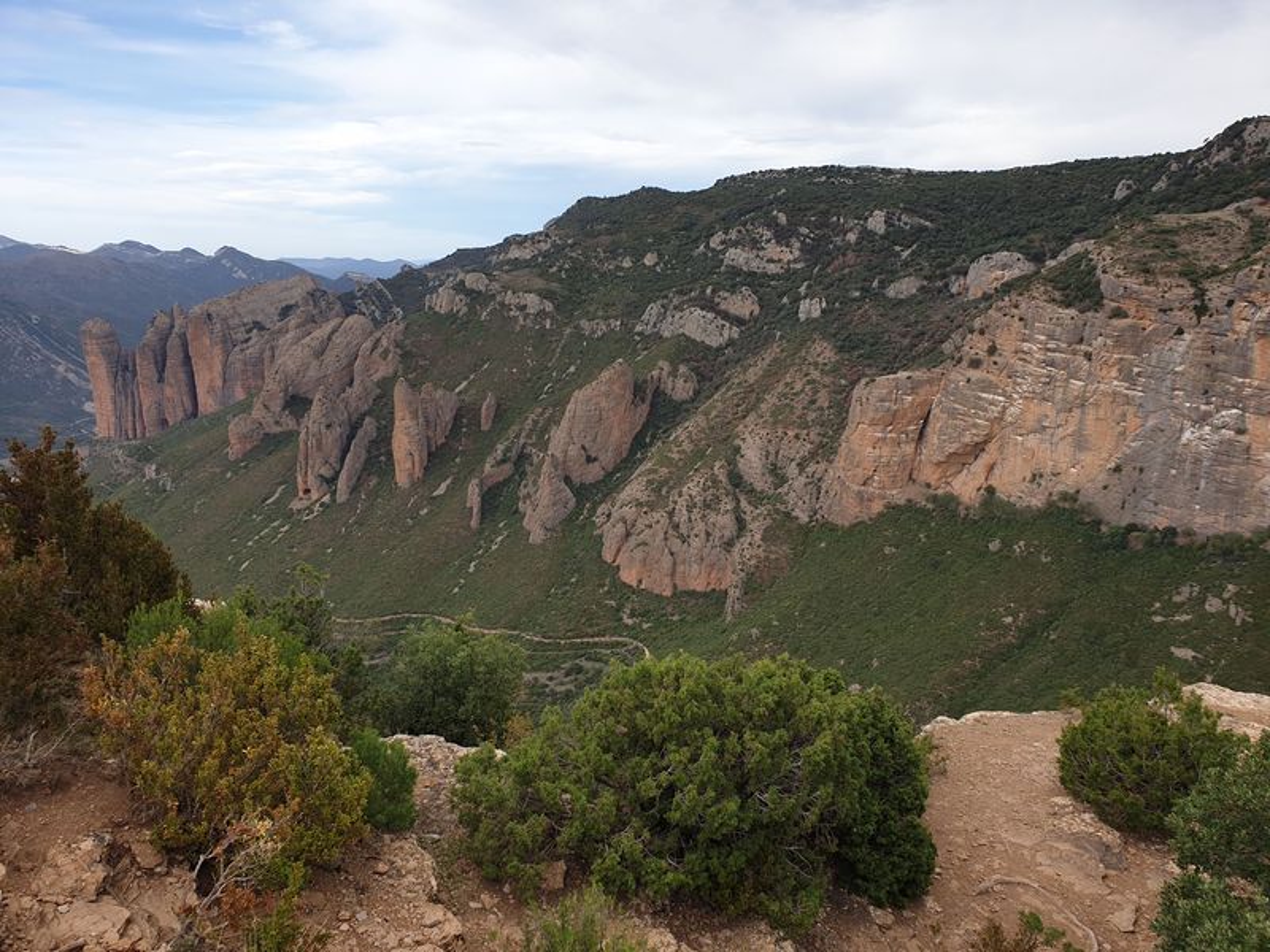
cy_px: 476
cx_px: 635
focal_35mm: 26
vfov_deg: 53.1
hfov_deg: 67.3
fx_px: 954
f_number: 2.4
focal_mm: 4.3
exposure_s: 1/904
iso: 50
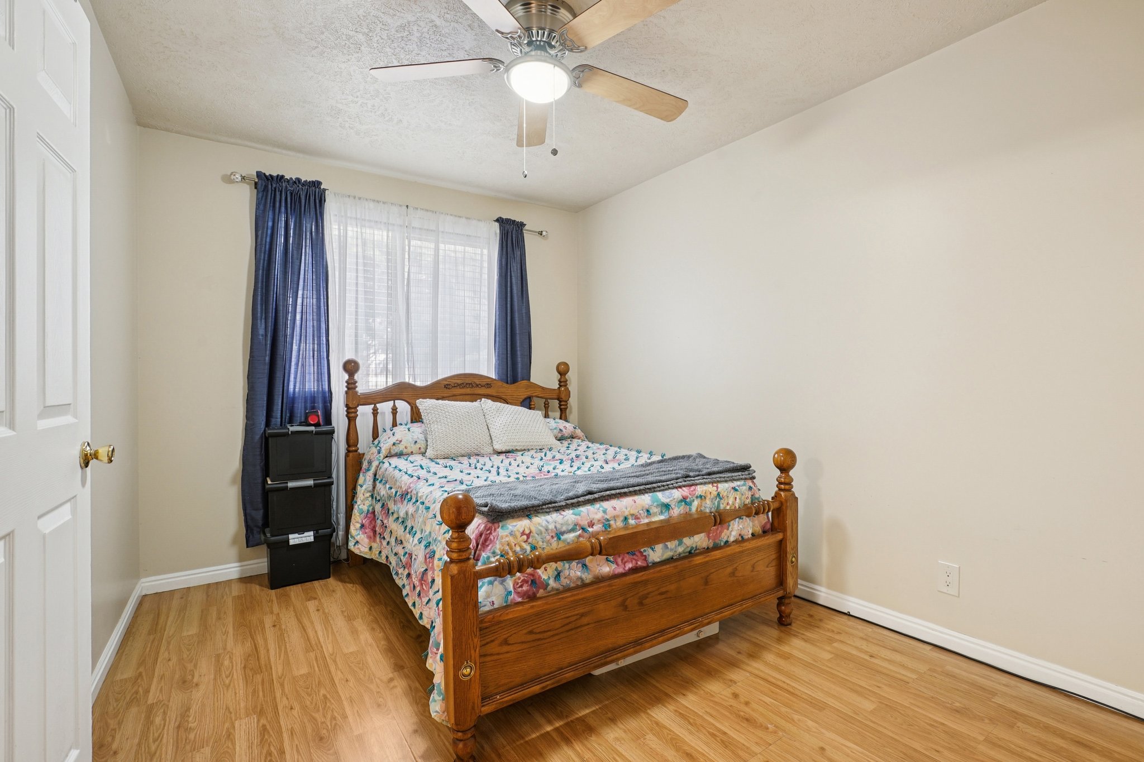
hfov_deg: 96.7
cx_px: 572
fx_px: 508
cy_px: 381
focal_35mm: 16
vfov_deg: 73.7
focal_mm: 16
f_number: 8
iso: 400
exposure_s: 1/5
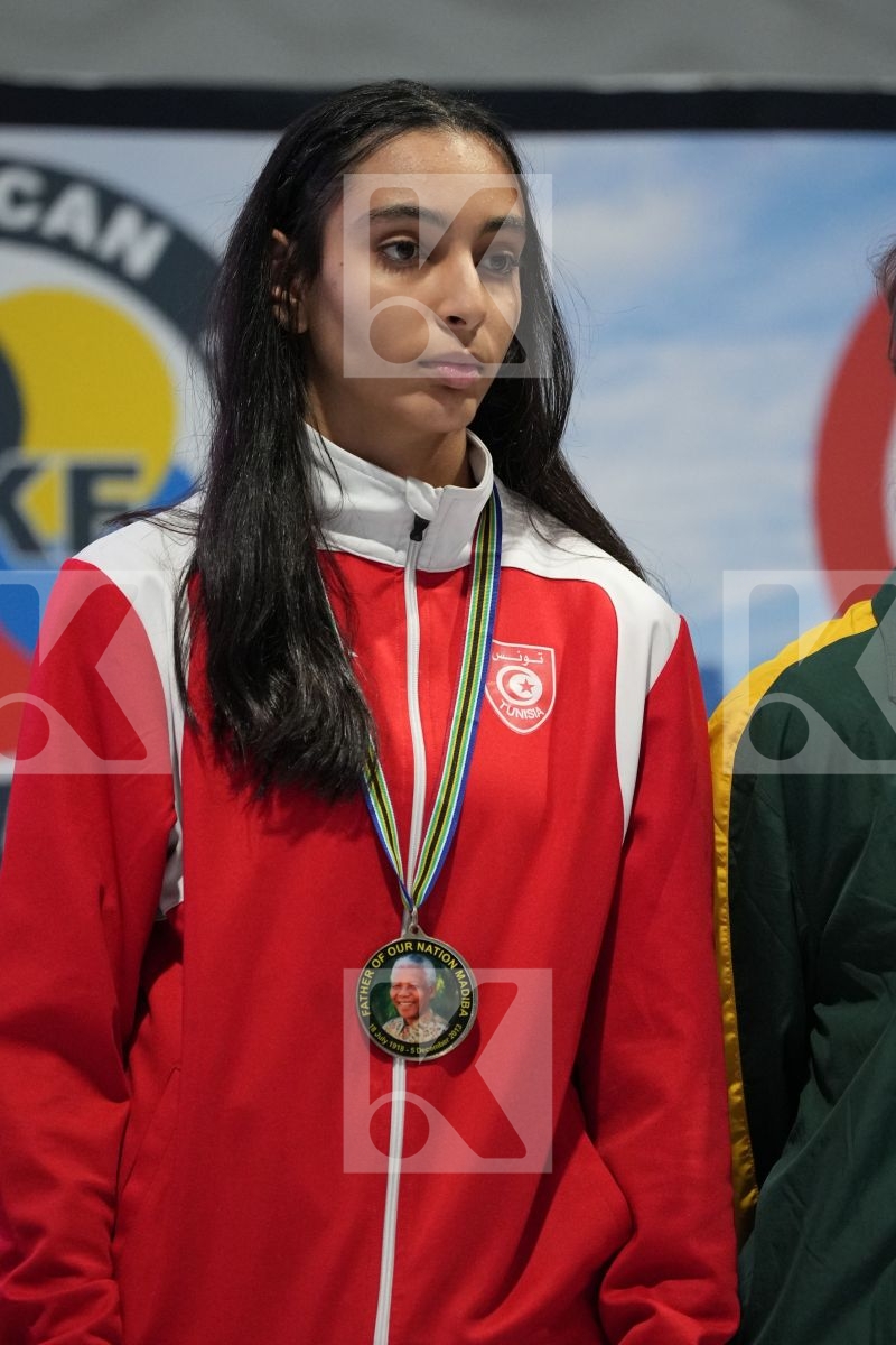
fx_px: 11199
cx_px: 448
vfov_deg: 6.9
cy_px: 672
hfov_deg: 4.6
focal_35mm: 300
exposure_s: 1/250
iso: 3200
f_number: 2.8
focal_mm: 200
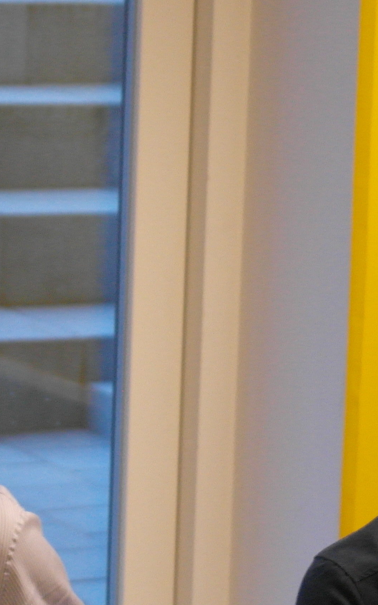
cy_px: 407
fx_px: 3131
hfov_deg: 6.9
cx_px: 161
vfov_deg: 11.0
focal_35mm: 190
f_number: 5
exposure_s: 1/30
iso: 1600
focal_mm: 38
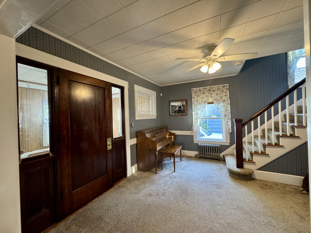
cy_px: 116
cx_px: 156
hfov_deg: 102.1
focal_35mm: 14
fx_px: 126
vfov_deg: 85.7
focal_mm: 2.22
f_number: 2.2
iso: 250
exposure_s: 1/60
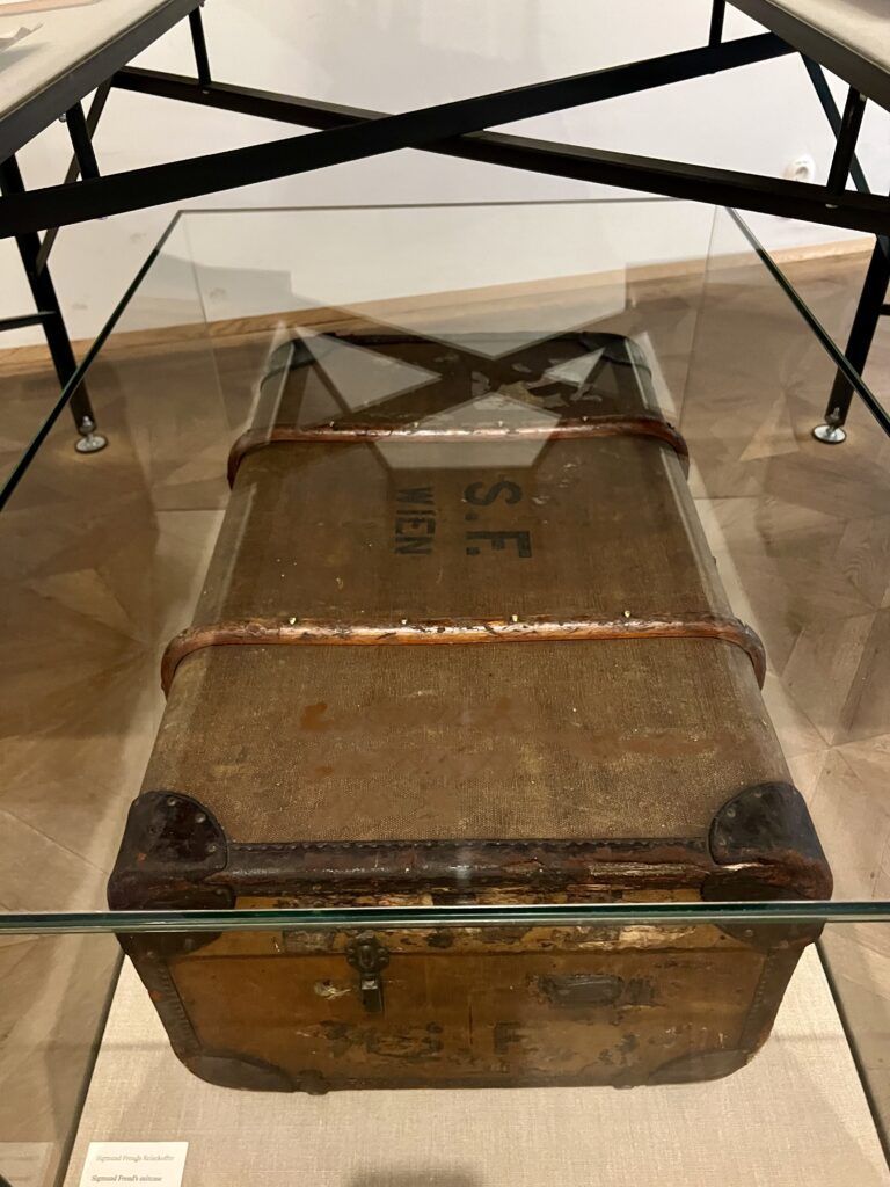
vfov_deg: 67.3
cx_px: 445
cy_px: 594
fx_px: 891
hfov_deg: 53.1
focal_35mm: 26
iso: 640
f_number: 1.5
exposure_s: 1/40
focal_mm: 5.7
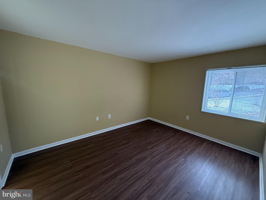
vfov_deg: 85.7
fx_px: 108
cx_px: 133
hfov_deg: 102.1
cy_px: 100
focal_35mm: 14
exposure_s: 1/60
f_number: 2.2
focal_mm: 2.22
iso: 400
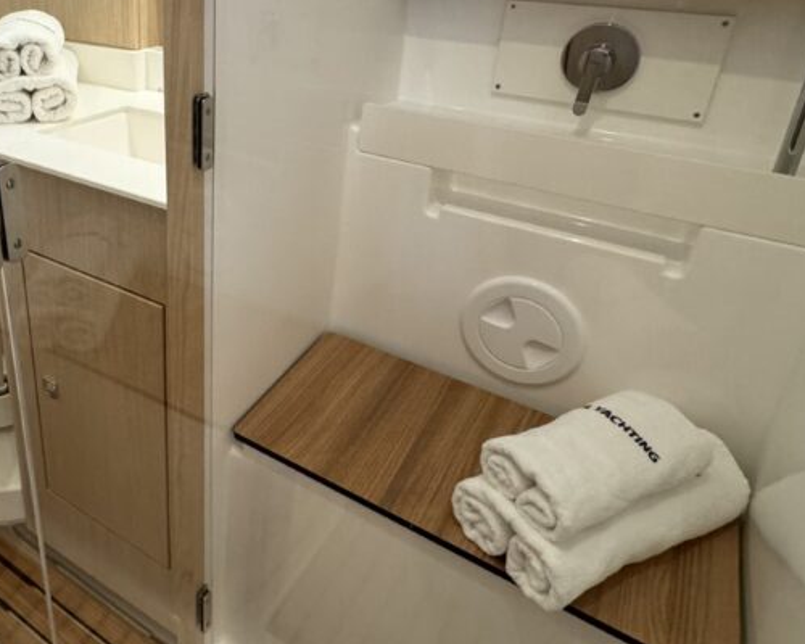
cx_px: 221
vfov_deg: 50.5
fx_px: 667
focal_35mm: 28
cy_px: 206
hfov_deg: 59.5
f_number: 2.2
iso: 320
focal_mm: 2.22
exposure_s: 1/98
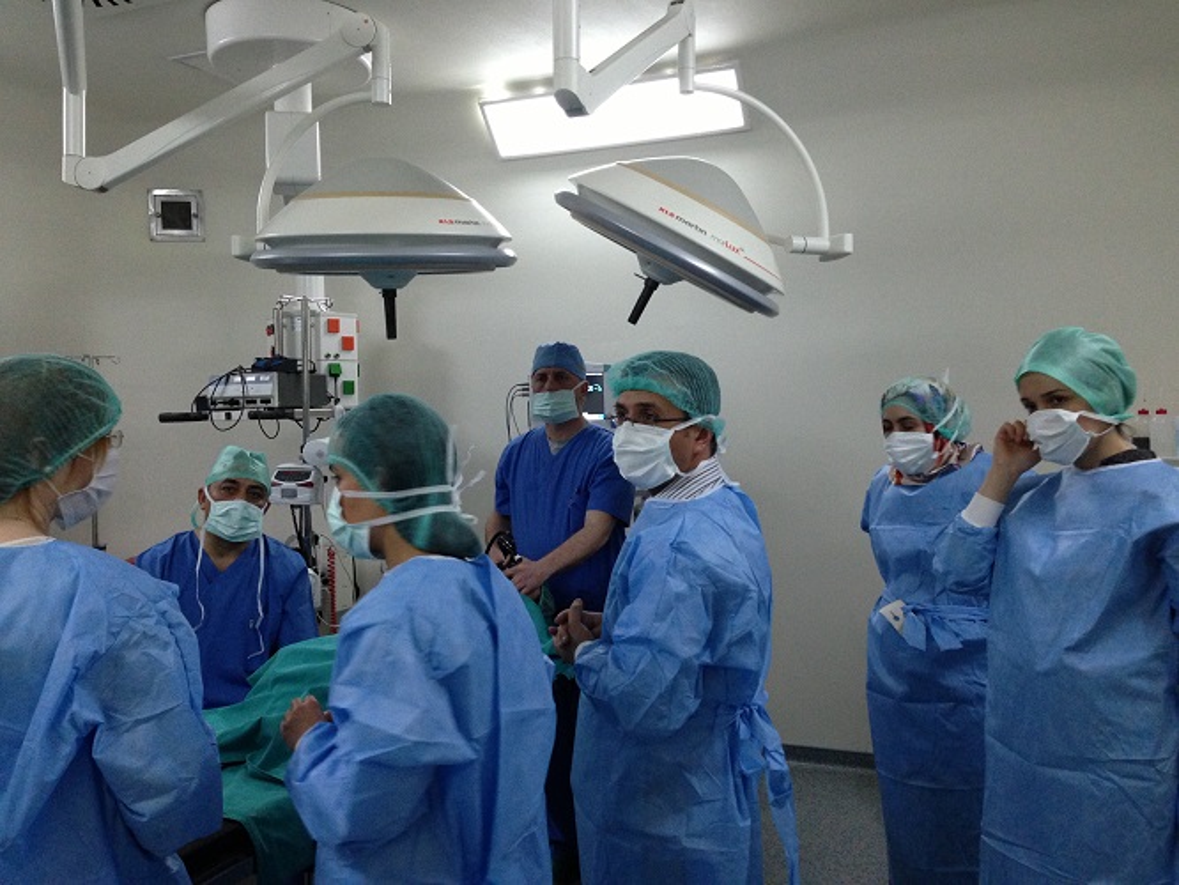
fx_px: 1124
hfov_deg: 55.3
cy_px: 442
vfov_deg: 43.0
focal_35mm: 33
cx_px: 590
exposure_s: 1/20
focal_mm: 4.13
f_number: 2.4
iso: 250
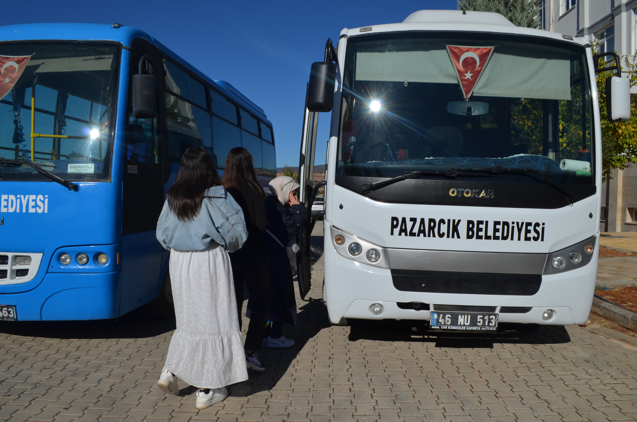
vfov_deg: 47.7
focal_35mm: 27
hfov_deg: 67.5
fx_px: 477
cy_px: 211
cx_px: 318
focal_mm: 18
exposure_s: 1/400
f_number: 10
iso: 100
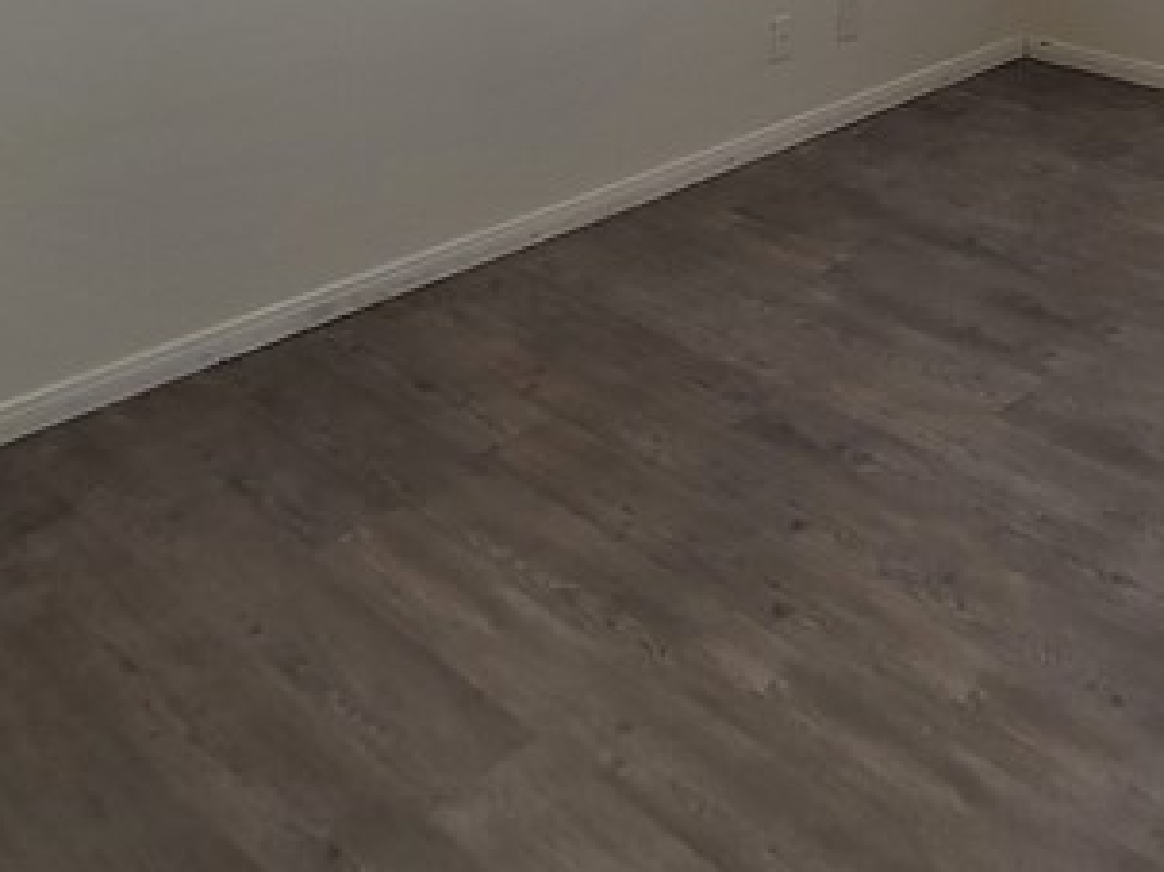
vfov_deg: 27.1
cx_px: 826
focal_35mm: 44
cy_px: -288
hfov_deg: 42.1
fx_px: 1479
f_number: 2.2
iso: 80
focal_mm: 2.2
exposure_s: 1/120
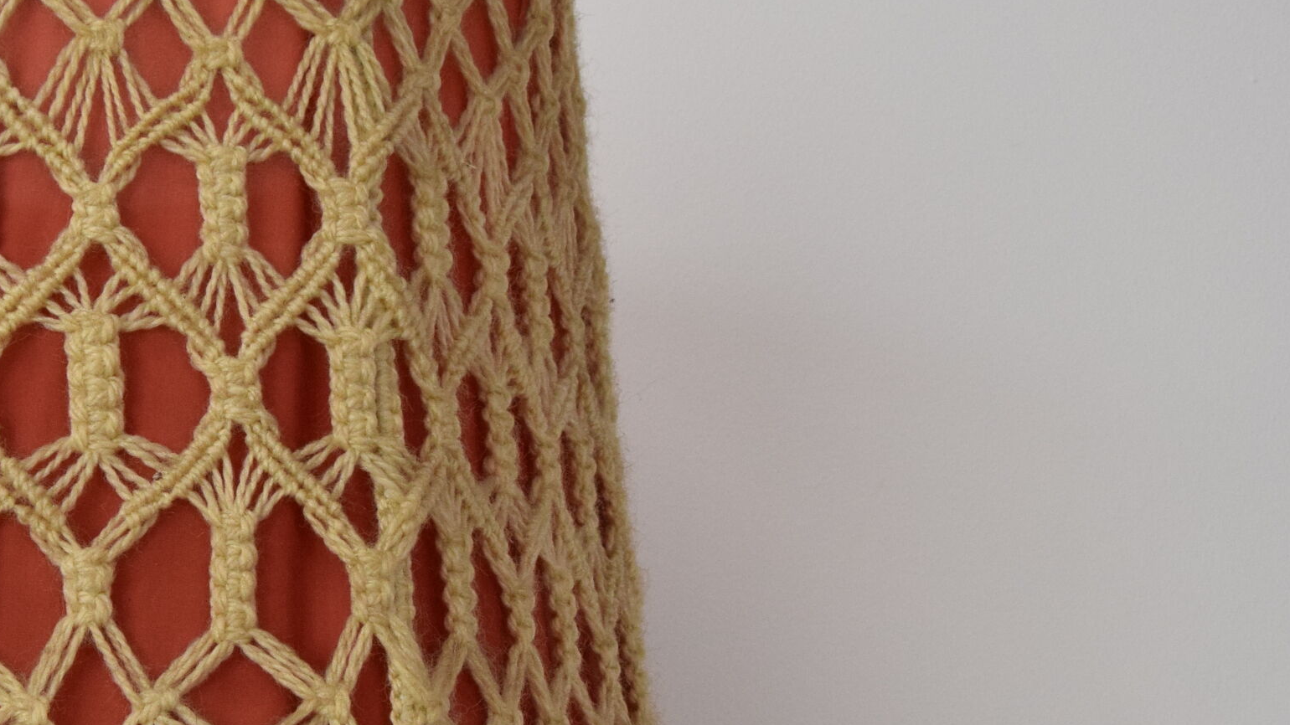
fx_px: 1881
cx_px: 132
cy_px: 580
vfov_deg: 21.6
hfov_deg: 35.6
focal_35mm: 55
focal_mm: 18
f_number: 9
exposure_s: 1/320
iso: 1600
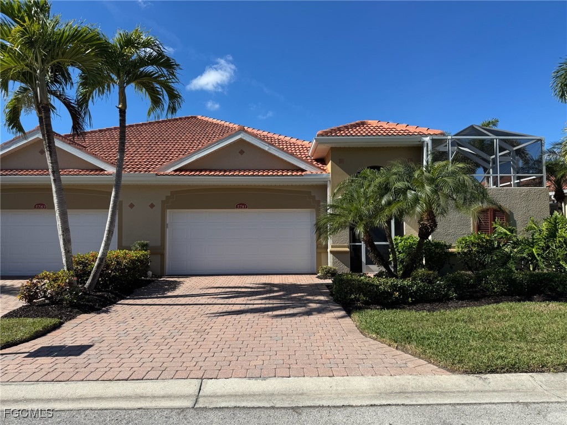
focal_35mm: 24
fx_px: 393
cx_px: 284
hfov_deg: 71.6
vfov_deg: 56.8
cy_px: 212
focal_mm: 6.76
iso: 80
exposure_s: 1/4608
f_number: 1.78
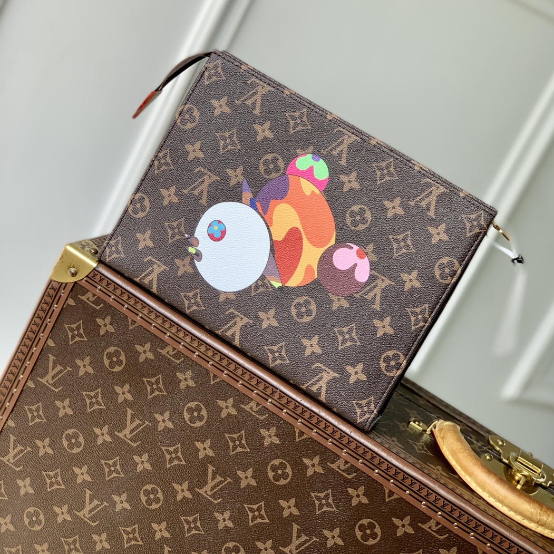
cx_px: 284
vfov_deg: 27.2
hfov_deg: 27.3
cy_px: 198
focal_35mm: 63
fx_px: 1141
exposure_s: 1/186
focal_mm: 6
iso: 16
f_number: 2.4
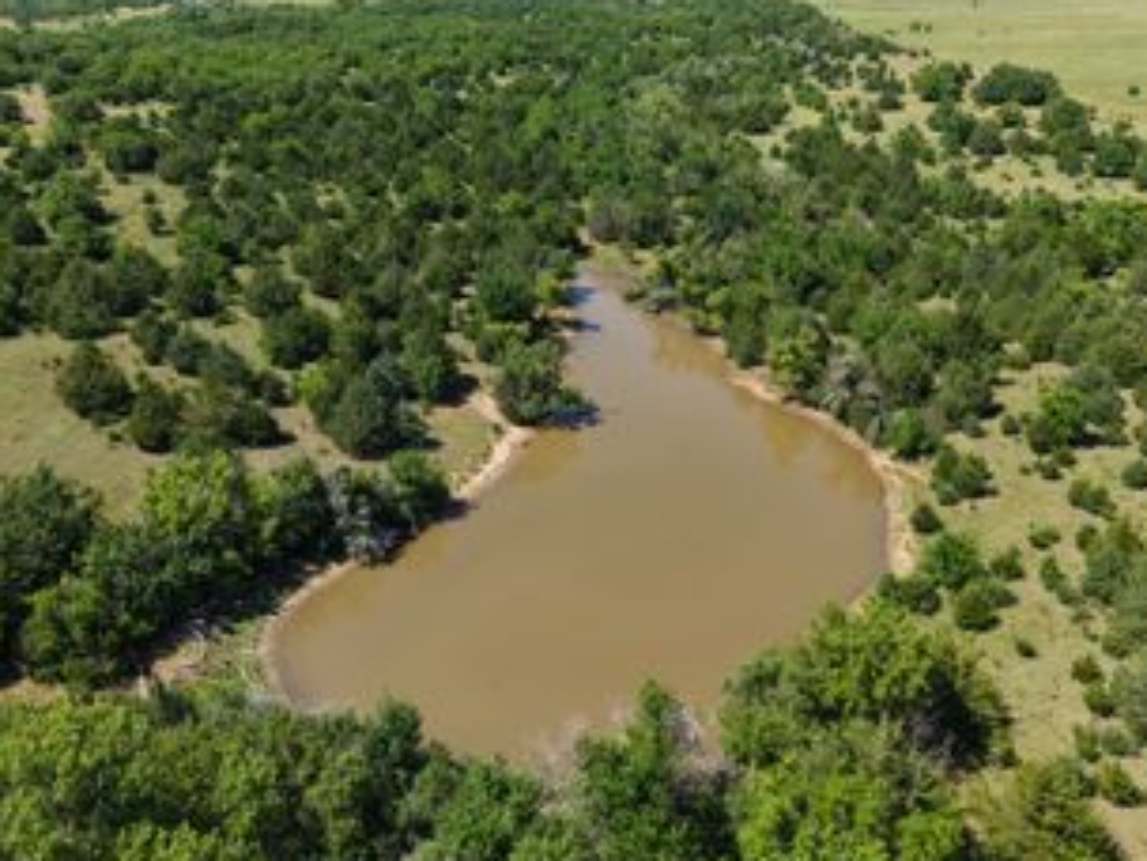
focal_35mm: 34
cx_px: 568
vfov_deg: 41.6
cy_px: 334
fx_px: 1127
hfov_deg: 54.0
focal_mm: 8.67
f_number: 1.8
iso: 180
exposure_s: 1/3000
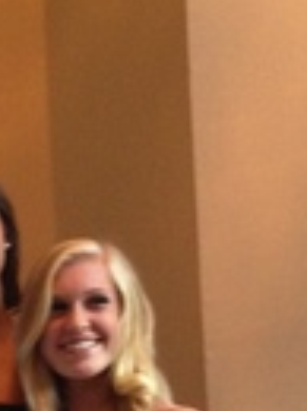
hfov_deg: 11.7
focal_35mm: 122
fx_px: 1447
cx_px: -111
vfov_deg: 15.3
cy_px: 550
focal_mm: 4.12
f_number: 2.4
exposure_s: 1/20
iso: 250
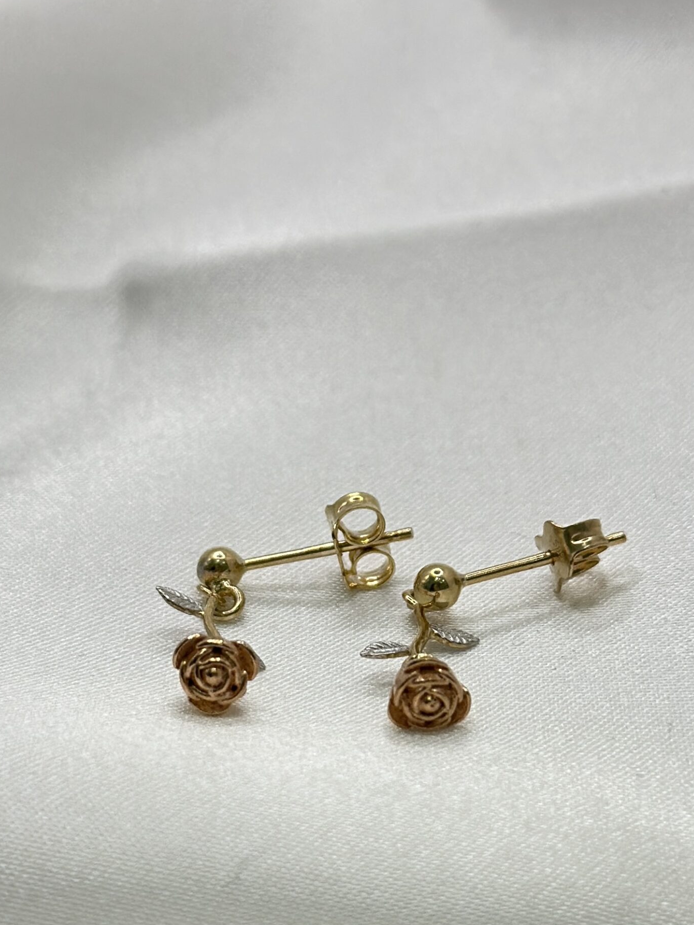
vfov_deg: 28.7
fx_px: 1791
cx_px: 360
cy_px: 640
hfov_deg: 21.9
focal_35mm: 67
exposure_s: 1/1541
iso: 80
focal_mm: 6.86
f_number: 1.78
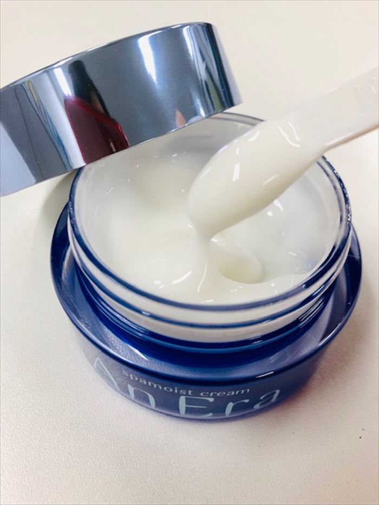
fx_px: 409
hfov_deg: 49.8
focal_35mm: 28
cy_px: 252
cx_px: 190
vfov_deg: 63.4
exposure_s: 1/50
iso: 20
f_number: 1.8
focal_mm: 3.99
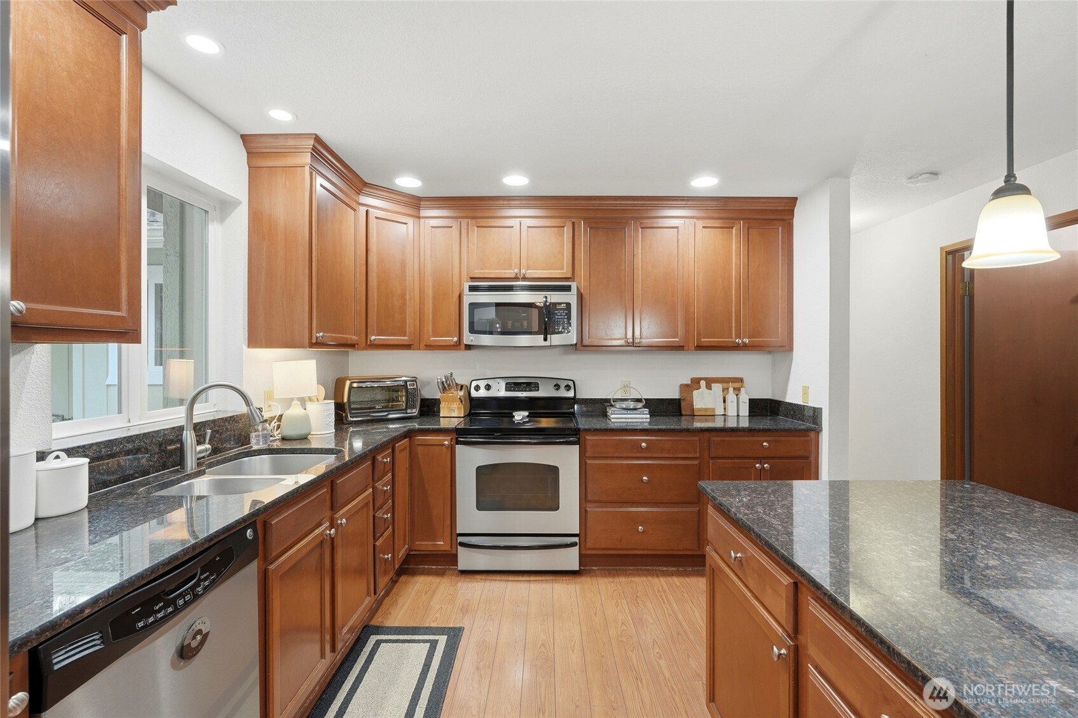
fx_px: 479
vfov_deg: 73.7
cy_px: 359
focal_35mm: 16
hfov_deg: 96.7
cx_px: 539
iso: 400
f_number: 9
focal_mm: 16
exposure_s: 1/60
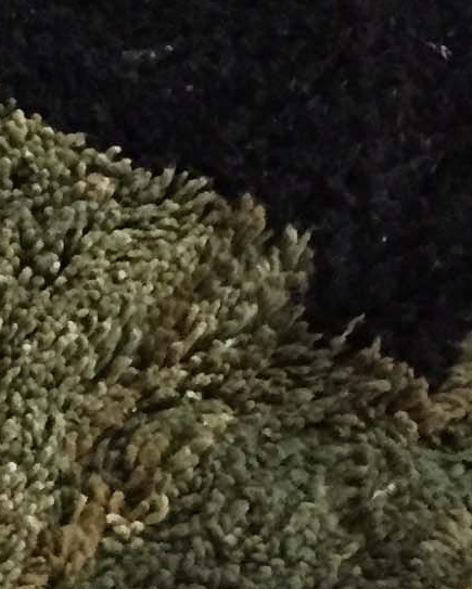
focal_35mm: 170
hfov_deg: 8.6
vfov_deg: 10.8
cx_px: -493
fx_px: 2966
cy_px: 957
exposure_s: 1/17
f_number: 2.2
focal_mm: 4.15
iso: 320
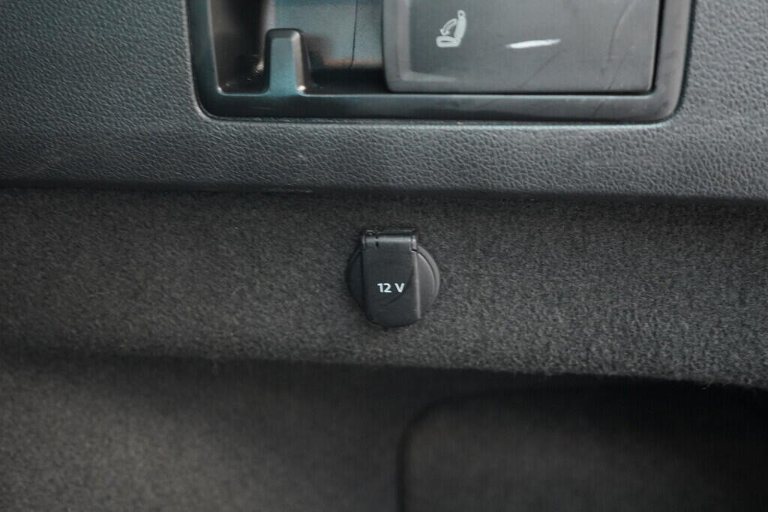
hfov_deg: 53.1
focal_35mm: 36
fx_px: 768
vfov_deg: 36.9
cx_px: 384
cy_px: 256
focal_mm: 24
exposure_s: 1/40
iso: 2500
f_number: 2.8
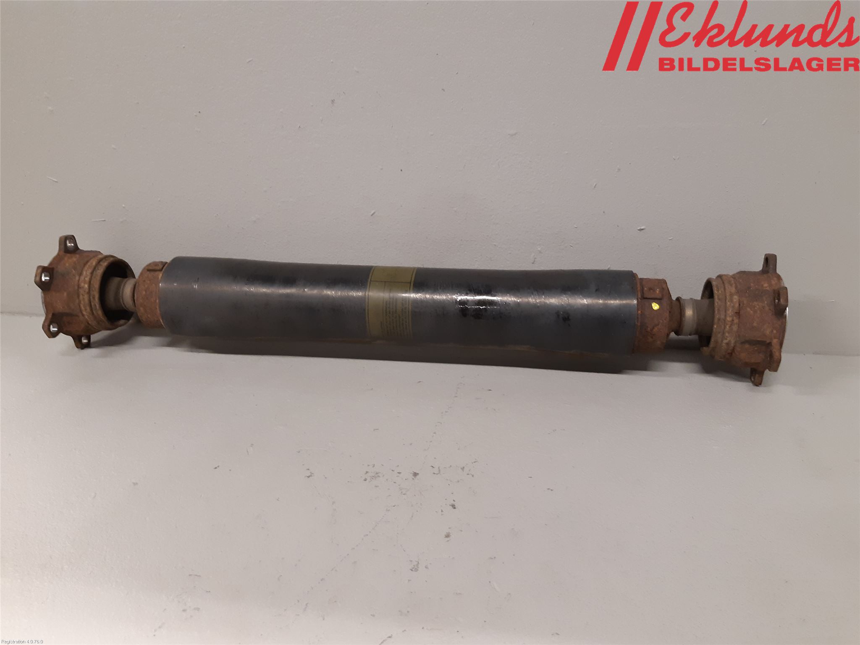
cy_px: 322
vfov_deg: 53.1
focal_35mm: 26
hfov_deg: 67.3
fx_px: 646
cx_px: 430
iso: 160
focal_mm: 3.93
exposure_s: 1/50
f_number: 1.7
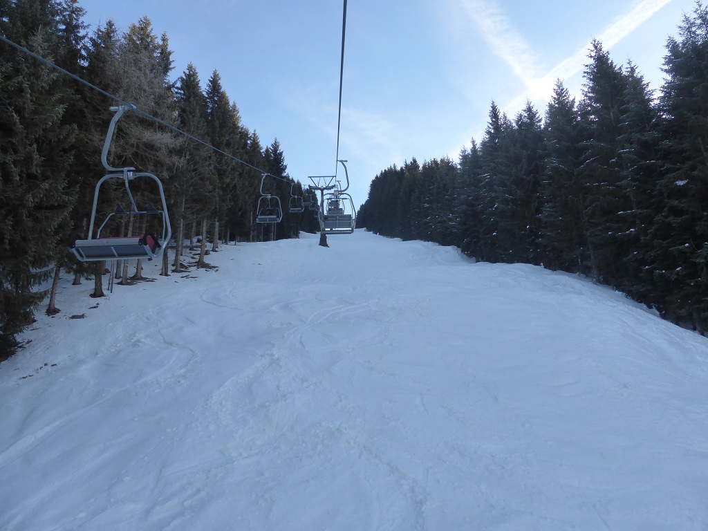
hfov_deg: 69.4
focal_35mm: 25
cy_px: 266
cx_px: 354
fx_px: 511
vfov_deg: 54.9
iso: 160
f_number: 3.3
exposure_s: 1/400
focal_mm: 4.3
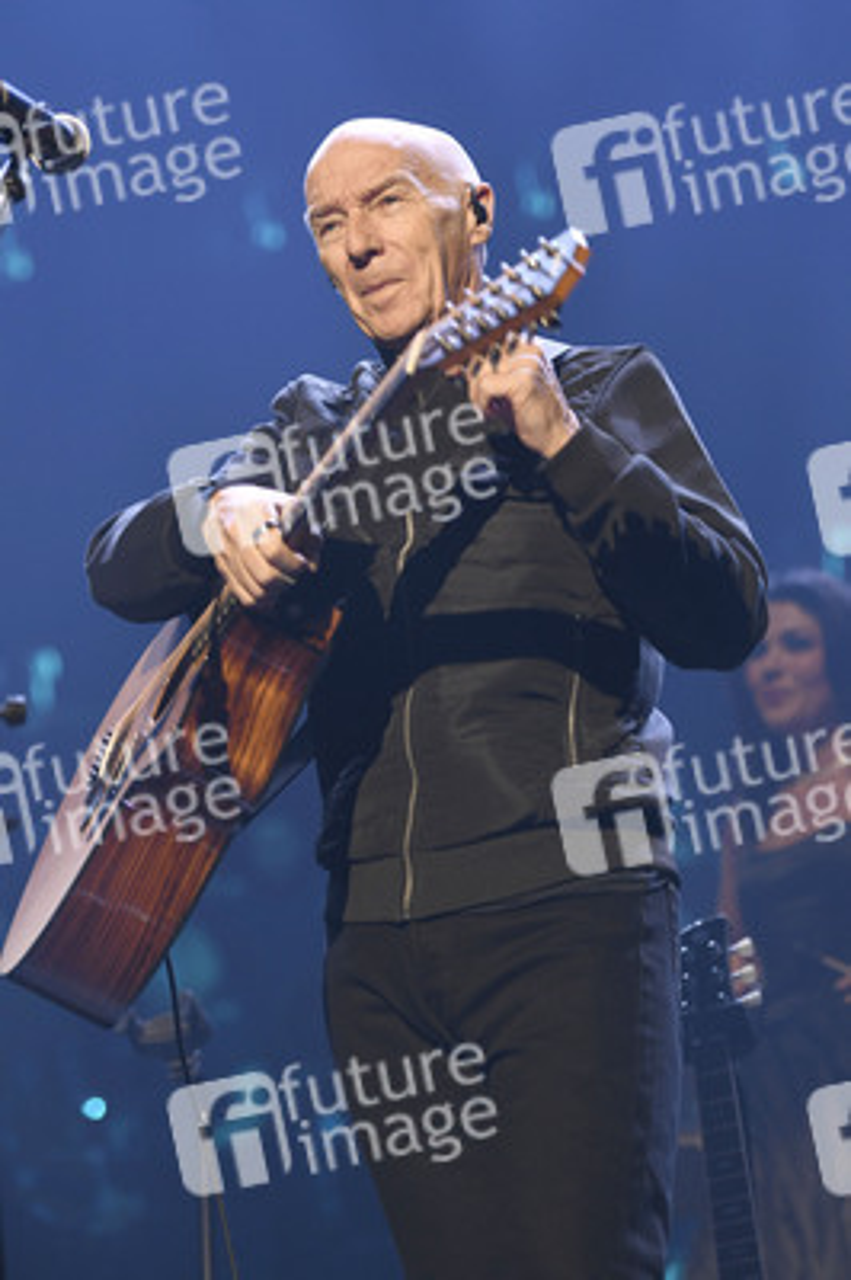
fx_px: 3978
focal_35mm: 112
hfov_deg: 12.2
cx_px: 426
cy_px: 640
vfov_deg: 18.3
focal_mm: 112
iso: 1600
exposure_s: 1/500
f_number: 4
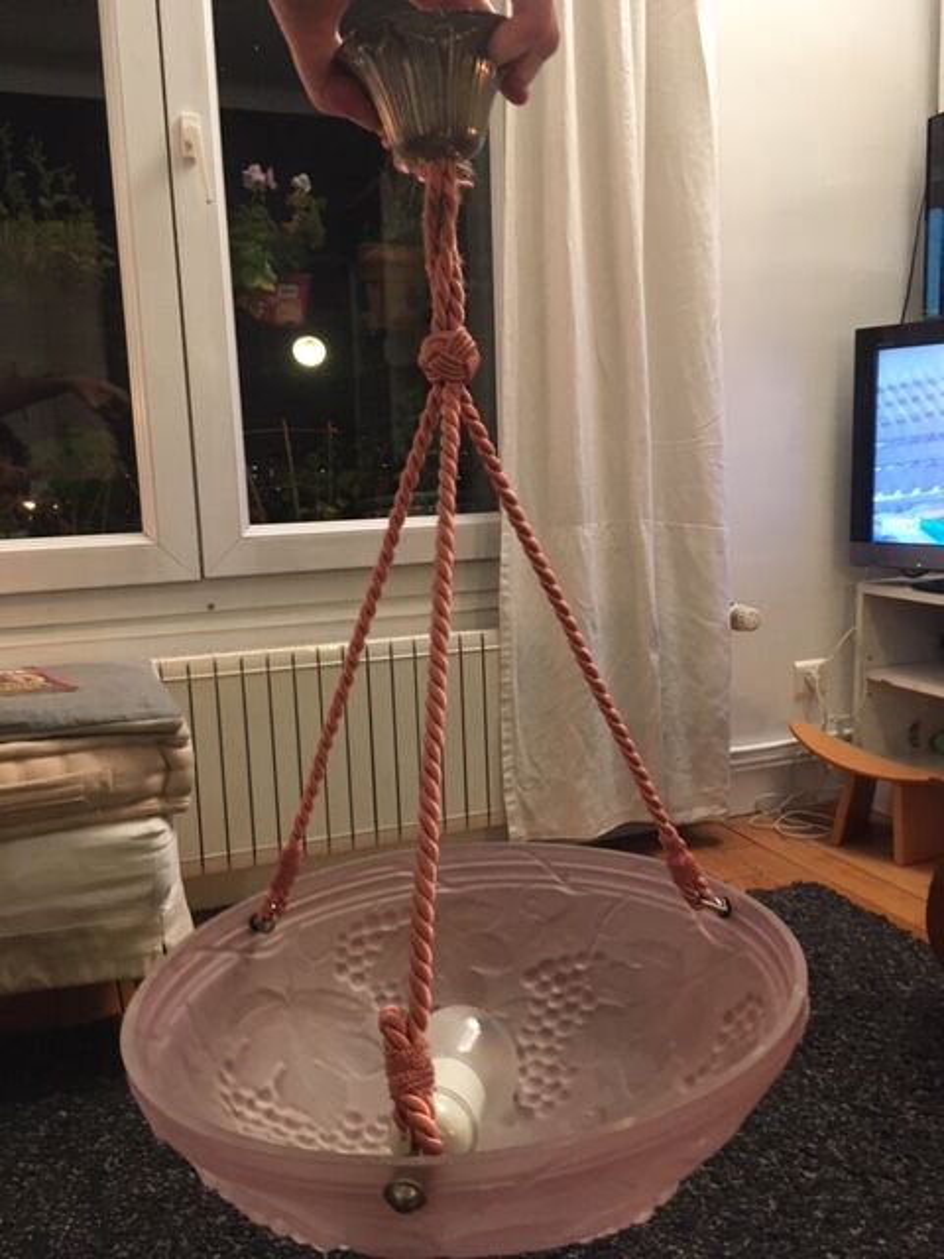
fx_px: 1054
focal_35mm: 29
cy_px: 630
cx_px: 472
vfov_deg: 61.7
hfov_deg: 48.2
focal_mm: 4.15
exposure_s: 1/17
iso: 200
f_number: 2.2
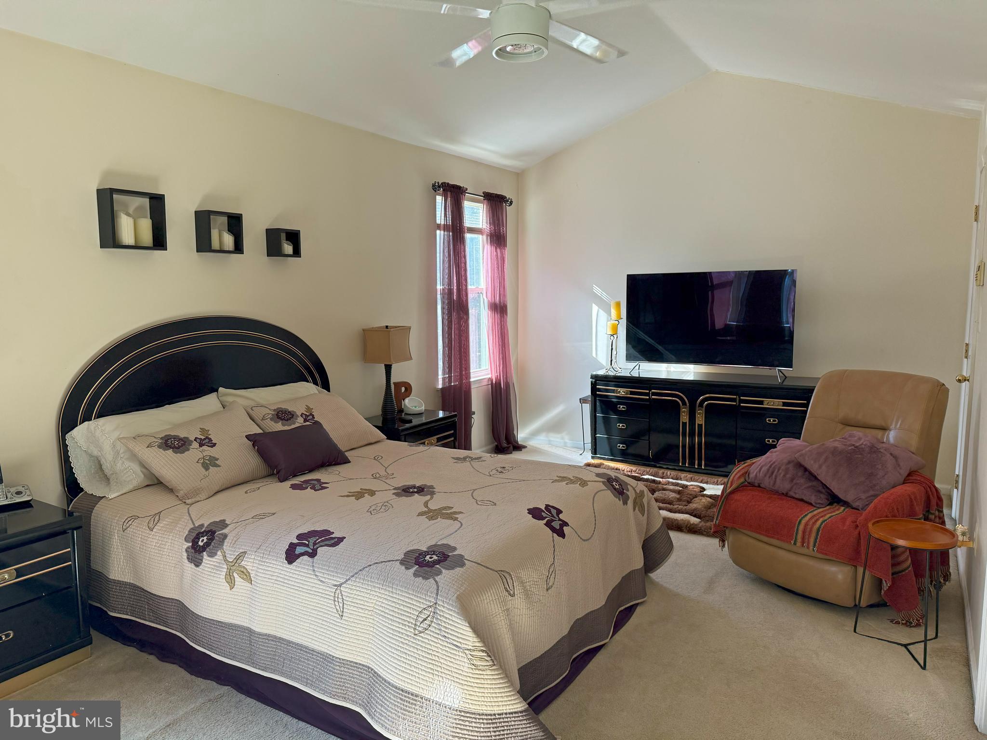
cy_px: 370
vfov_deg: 56.8
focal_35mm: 24
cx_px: 494
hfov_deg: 71.6
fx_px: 684
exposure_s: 1/204
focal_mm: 6.76
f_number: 1.78
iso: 160
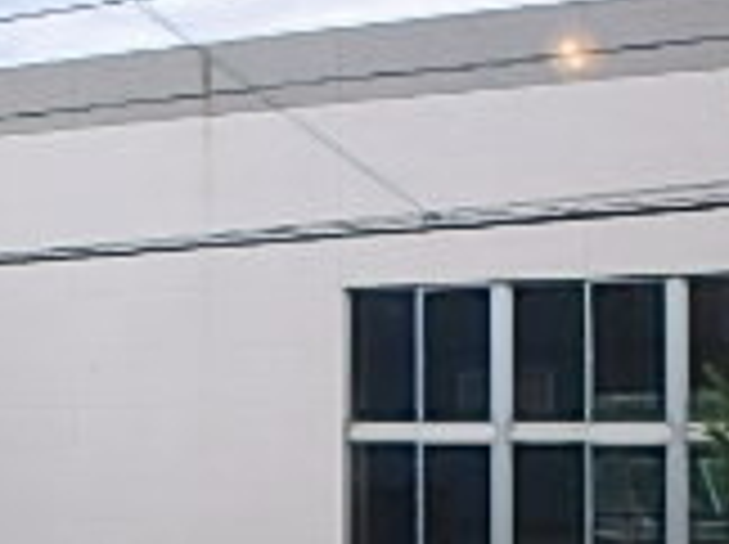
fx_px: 1745
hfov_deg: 20.2
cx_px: -378
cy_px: 445
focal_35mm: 83
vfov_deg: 17.6
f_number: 3.5
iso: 125
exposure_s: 1/800
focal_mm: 3.7
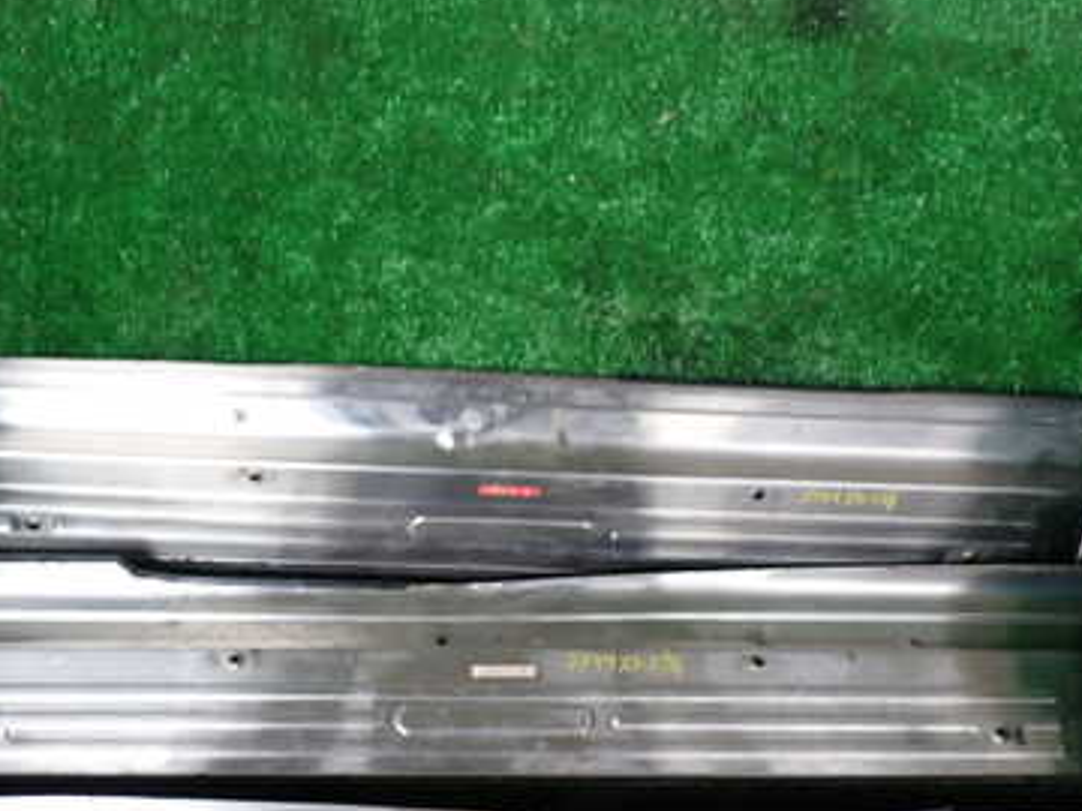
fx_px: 1563
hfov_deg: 38.2
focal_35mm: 50
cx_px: 538
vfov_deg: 28.8
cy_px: 580
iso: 200
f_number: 2.3
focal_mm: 5.4
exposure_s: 1/50
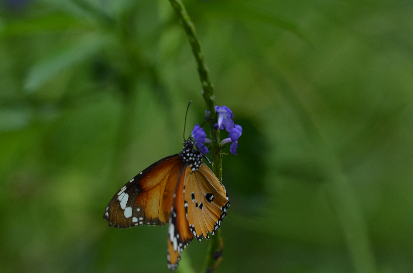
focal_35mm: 225
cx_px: 206
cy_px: 136
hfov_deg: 9.2
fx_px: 2576
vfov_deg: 6.1
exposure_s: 1/160
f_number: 4.5
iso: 400
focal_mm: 150
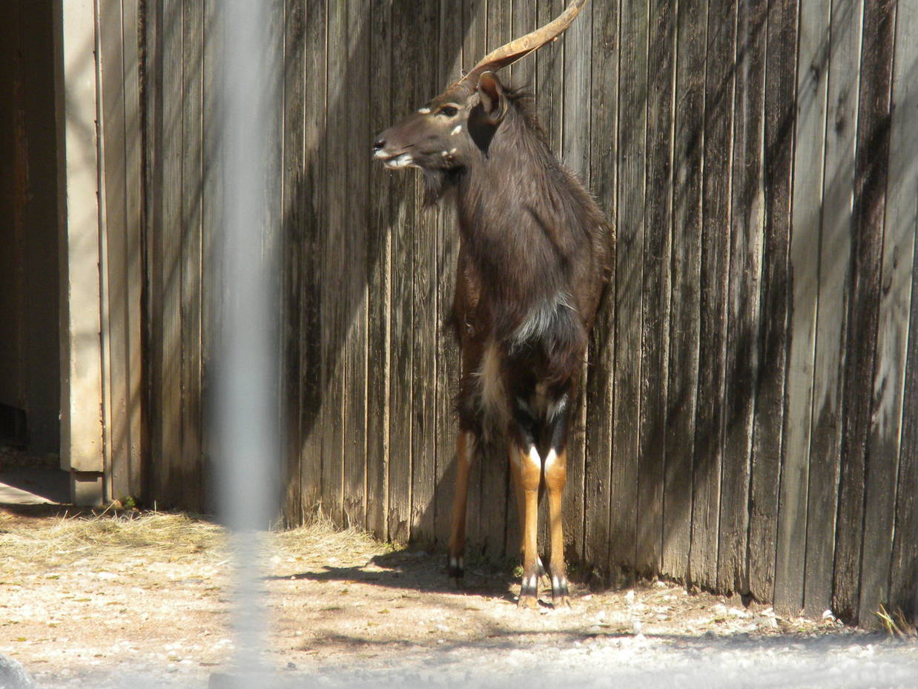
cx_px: 498
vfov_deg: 4.4
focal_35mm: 336
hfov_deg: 5.9
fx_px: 8912
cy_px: 291
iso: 129
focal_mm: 46.2
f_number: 5.3
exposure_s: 1/500
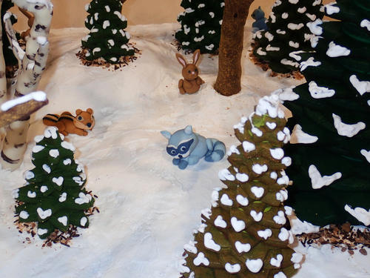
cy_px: 139
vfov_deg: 29.7
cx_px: 185
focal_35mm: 49
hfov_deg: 38.9
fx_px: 524
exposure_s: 1/50
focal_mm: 9
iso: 200
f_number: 3.2
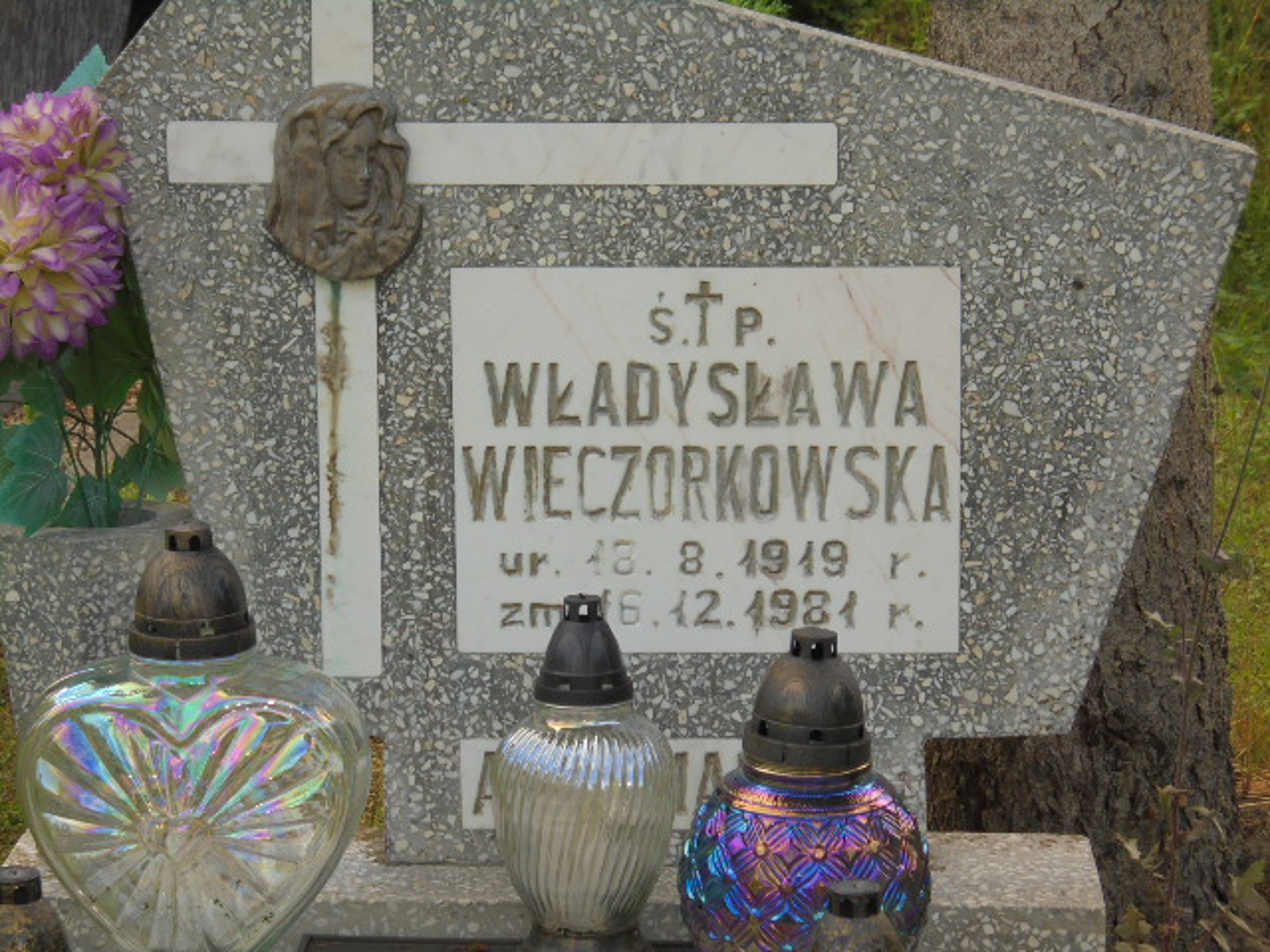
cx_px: 635
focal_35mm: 107
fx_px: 3926
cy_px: 476
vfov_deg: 13.8
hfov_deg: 18.4
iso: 100
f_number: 5.1
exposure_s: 1/160
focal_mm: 19.2
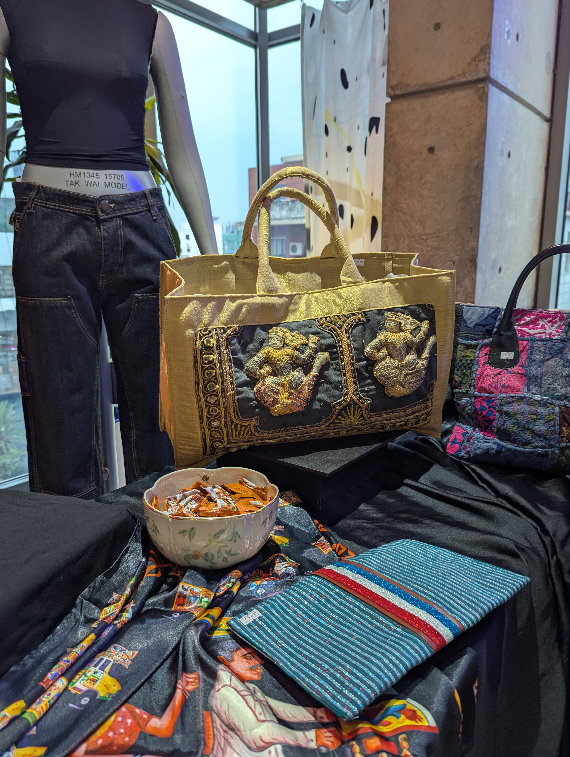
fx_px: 548
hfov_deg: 55.0
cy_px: 364
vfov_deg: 69.3
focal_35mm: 25
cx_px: 295
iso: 96
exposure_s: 1/50
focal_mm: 6.81
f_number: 1.85
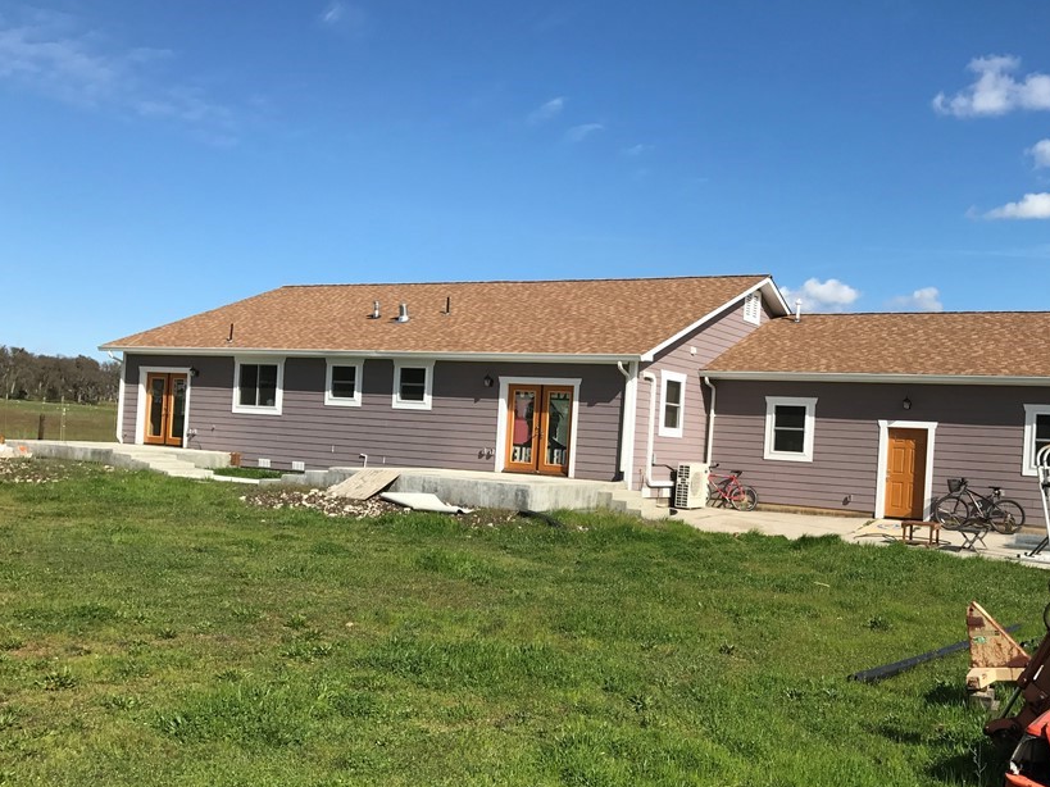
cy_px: 450
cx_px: 636
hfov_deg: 52.2
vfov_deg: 40.6
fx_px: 1061
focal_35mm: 35
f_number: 1.8
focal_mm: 3.99
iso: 20
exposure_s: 1/2907
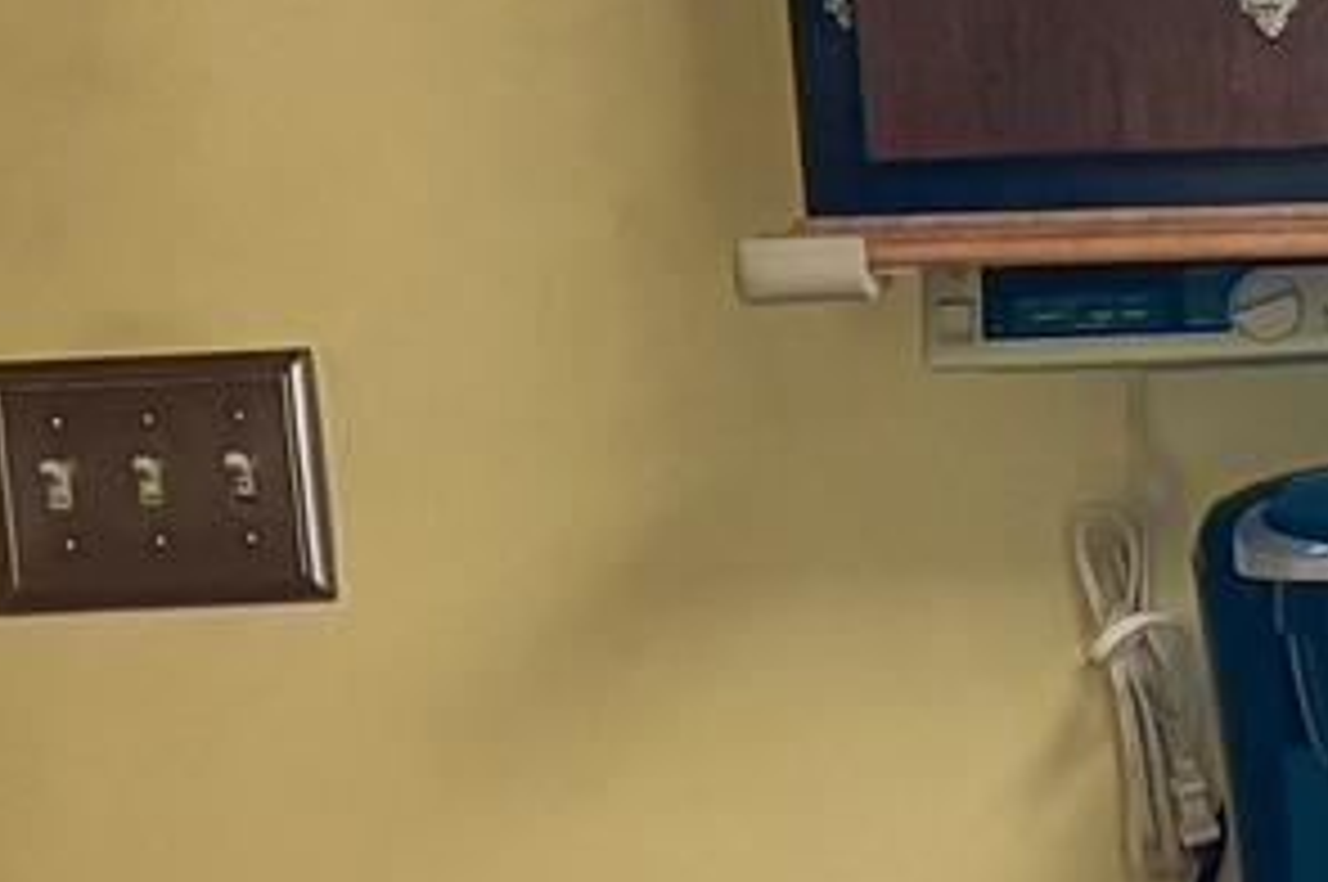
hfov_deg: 9.8
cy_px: 814
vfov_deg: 7.3
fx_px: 6927
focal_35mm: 188
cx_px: 3093
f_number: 1.6
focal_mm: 5.96
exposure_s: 1/60
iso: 250
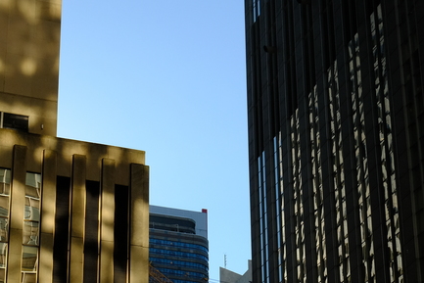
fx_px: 1143
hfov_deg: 21.0
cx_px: 153
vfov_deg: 13.8
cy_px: 312
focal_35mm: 97
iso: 400
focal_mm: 23
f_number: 11
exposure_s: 1/250
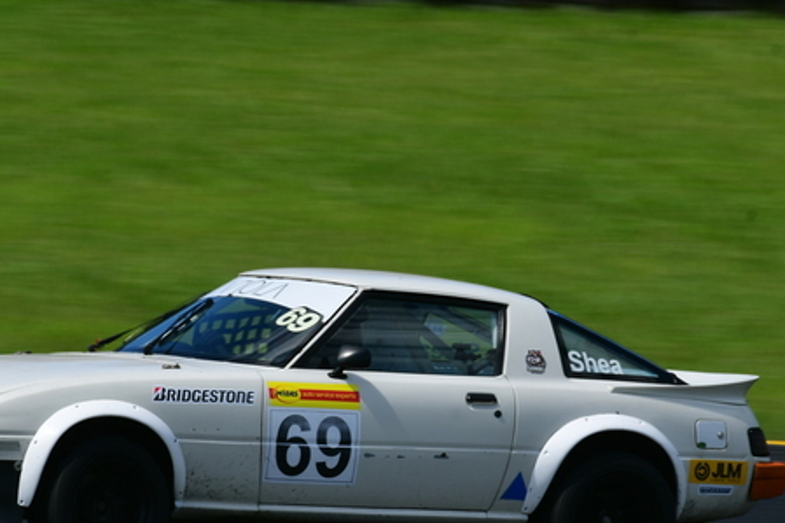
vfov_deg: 1.1
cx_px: 388
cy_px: 242
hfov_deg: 1.7
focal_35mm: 1204
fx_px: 26243
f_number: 14
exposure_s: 1/125
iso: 100
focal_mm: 450
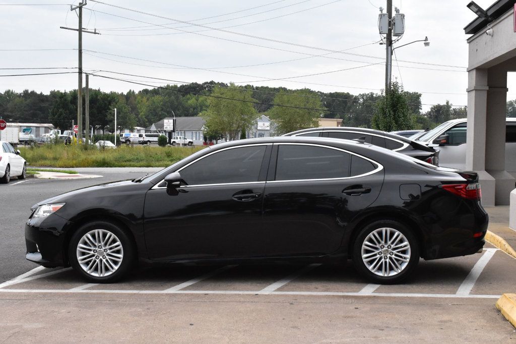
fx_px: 731
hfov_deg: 38.9
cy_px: 172
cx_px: 258
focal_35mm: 51
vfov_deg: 26.5
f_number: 14
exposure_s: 1/1600
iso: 2500
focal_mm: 34
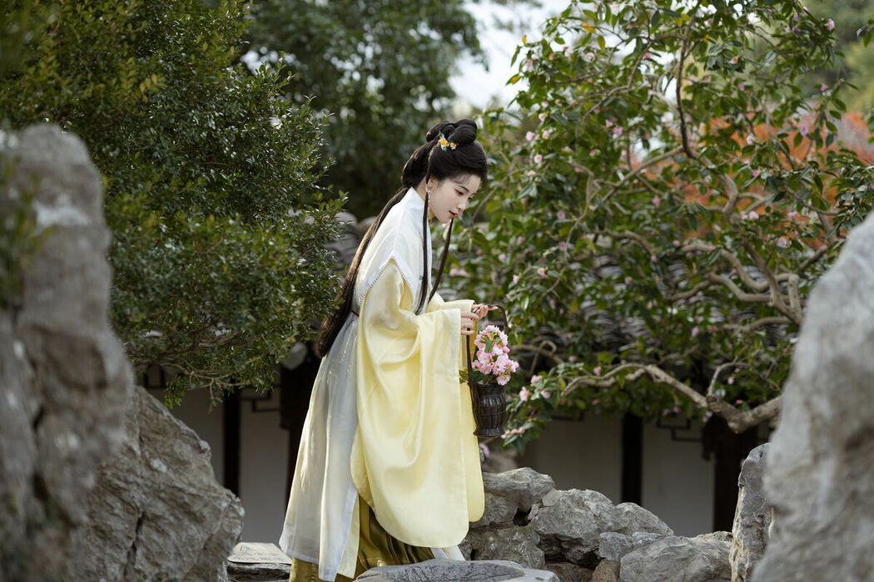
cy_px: 291
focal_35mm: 85
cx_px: 437
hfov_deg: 23.9
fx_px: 2063
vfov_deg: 16.1
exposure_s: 1/250
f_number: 2
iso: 100
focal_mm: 85
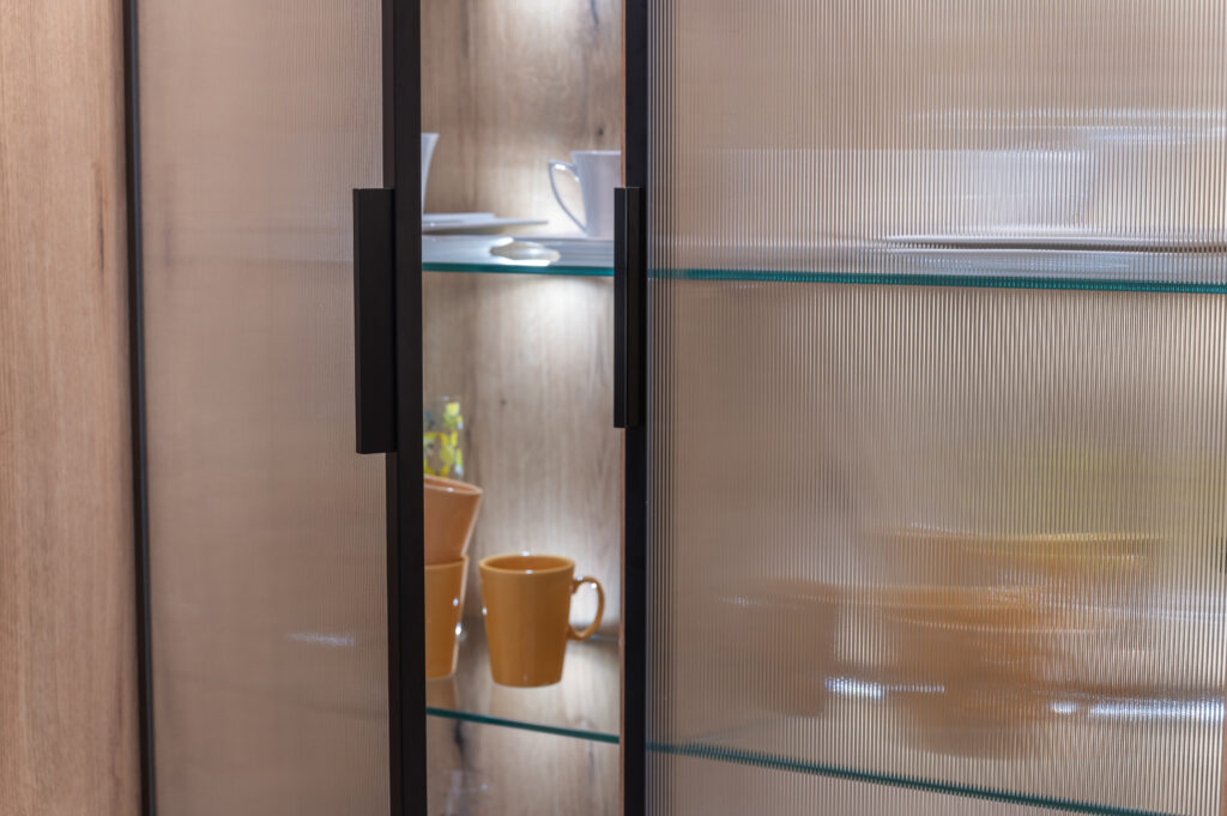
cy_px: 408
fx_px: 1873
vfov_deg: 24.6
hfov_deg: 36.3
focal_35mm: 55
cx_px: 614
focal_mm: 55
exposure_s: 1/160
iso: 400
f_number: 4
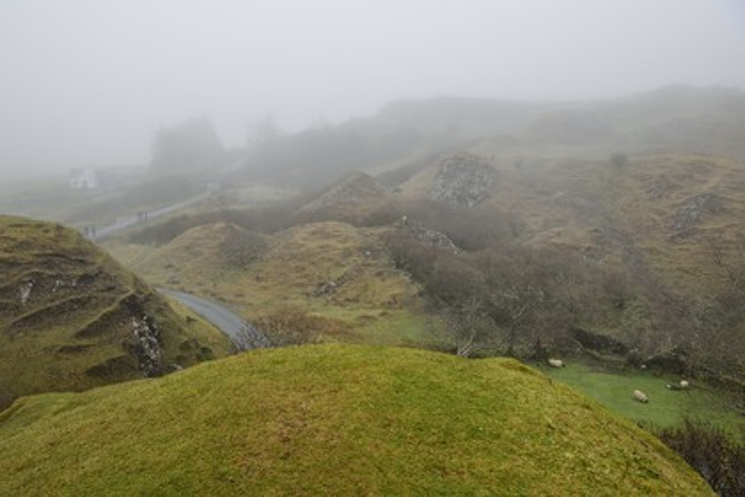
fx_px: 704
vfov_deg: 38.9
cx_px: 372
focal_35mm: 34
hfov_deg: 55.8
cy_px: 248
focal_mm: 34
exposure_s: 1/200
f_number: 9
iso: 400
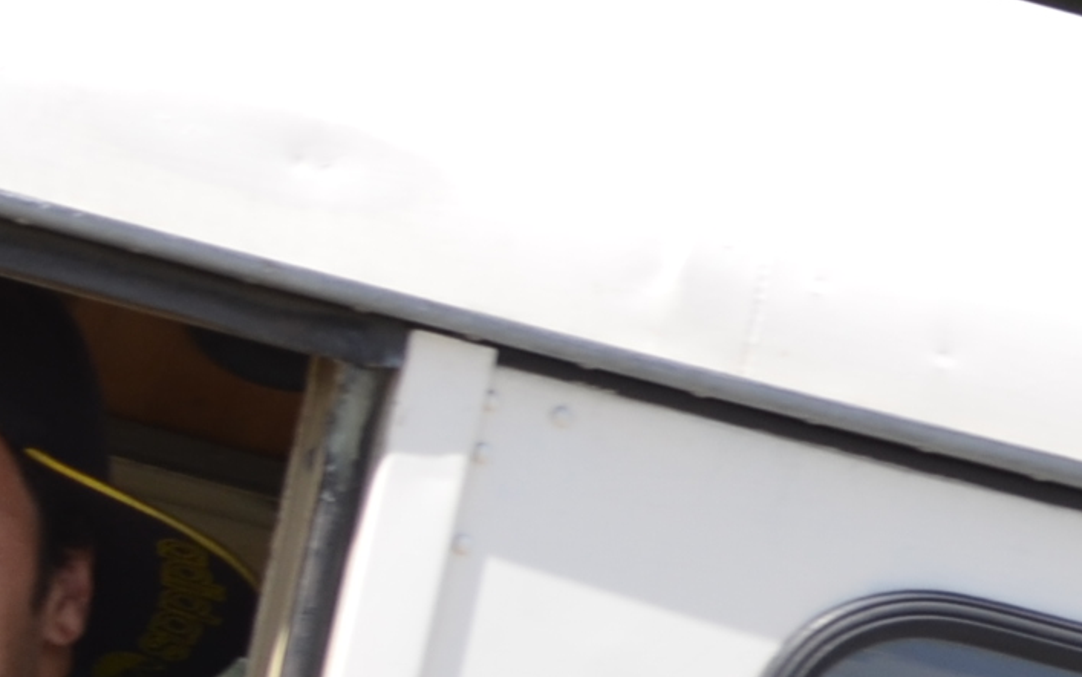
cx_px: -1500
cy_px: 570
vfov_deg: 1.7
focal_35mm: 782
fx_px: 23061
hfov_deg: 2.7
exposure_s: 1/250
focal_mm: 98
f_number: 8
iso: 160
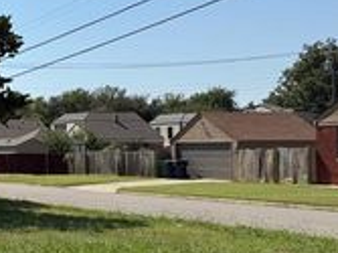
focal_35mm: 72
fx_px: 703
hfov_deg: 23.1
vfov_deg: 20.4
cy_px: 122
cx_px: -134
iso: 80
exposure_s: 1/6711
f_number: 1.78
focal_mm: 6.76
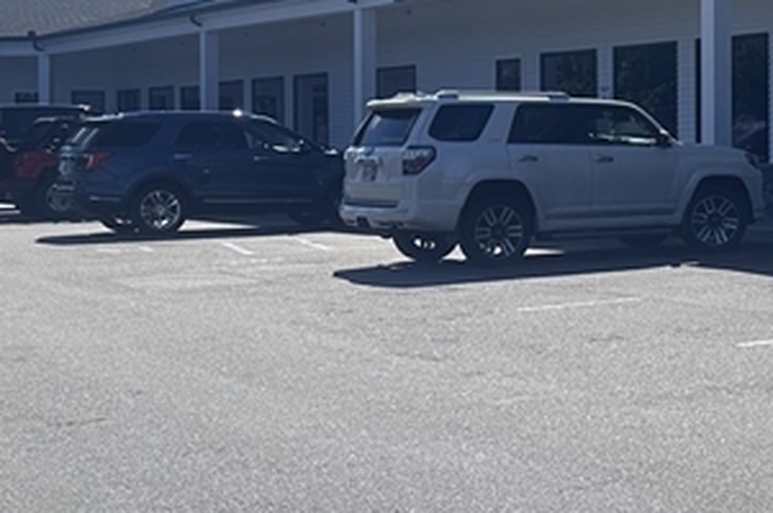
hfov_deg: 23.1
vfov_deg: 16.0
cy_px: 174
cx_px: 745
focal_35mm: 85
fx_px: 1823
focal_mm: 6.86
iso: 80
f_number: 1.78
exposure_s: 1/7576
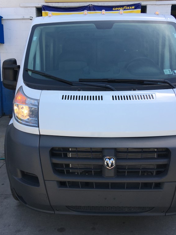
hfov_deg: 36.8
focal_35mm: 39
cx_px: 85
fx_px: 264
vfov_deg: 47.9
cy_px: 118
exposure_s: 1/601
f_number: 2.2
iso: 25
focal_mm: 4.15
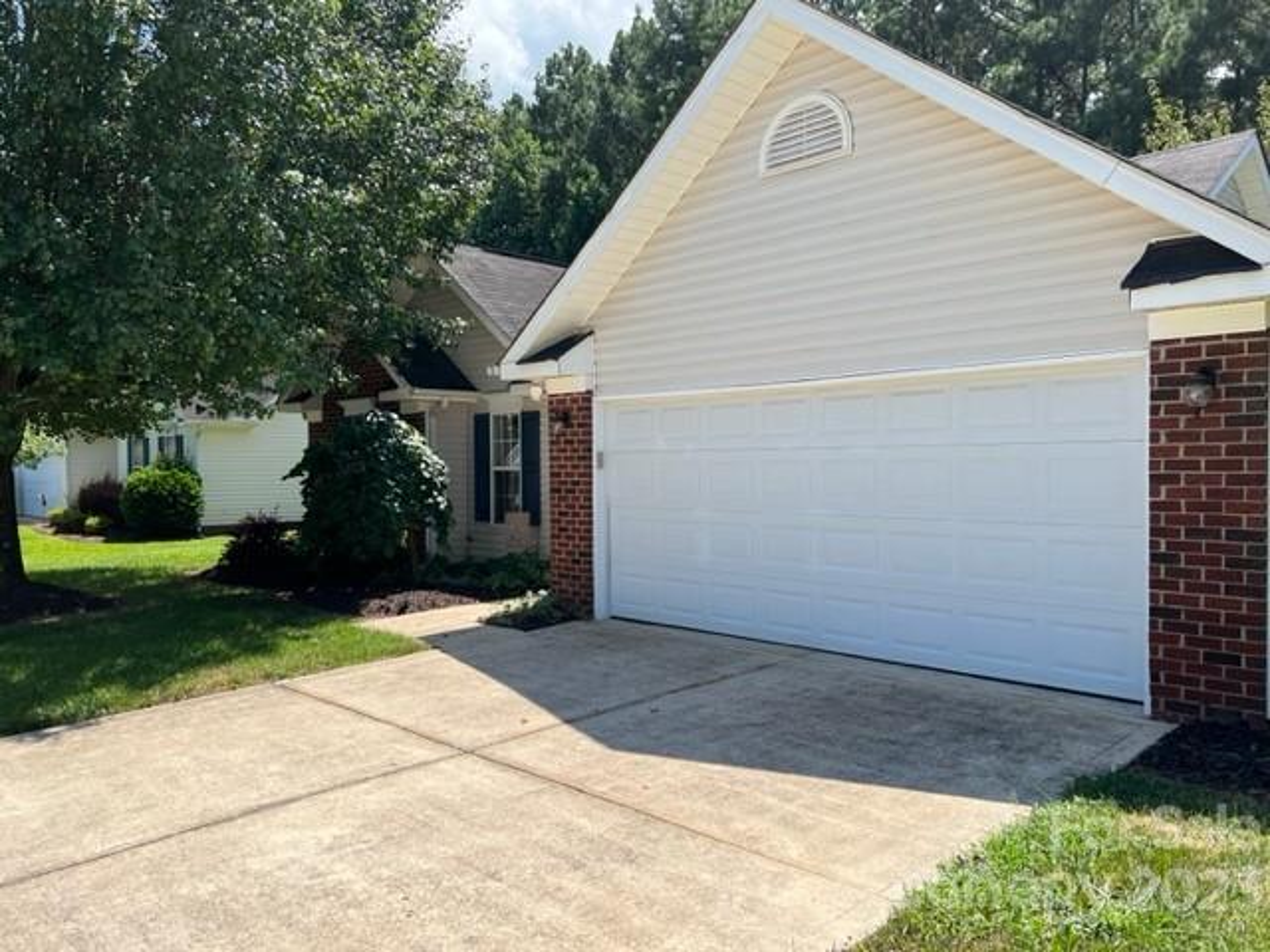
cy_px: 476
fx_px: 954
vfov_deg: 53.1
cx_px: 635
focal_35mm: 26
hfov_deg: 67.3
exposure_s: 1/3257
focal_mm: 5.7
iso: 50
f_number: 1.5
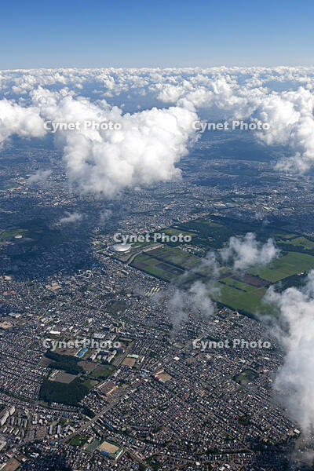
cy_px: 236
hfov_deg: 36.9
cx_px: 157
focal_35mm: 36
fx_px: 471
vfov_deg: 53.1
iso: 320
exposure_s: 1/1600
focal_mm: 36
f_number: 9
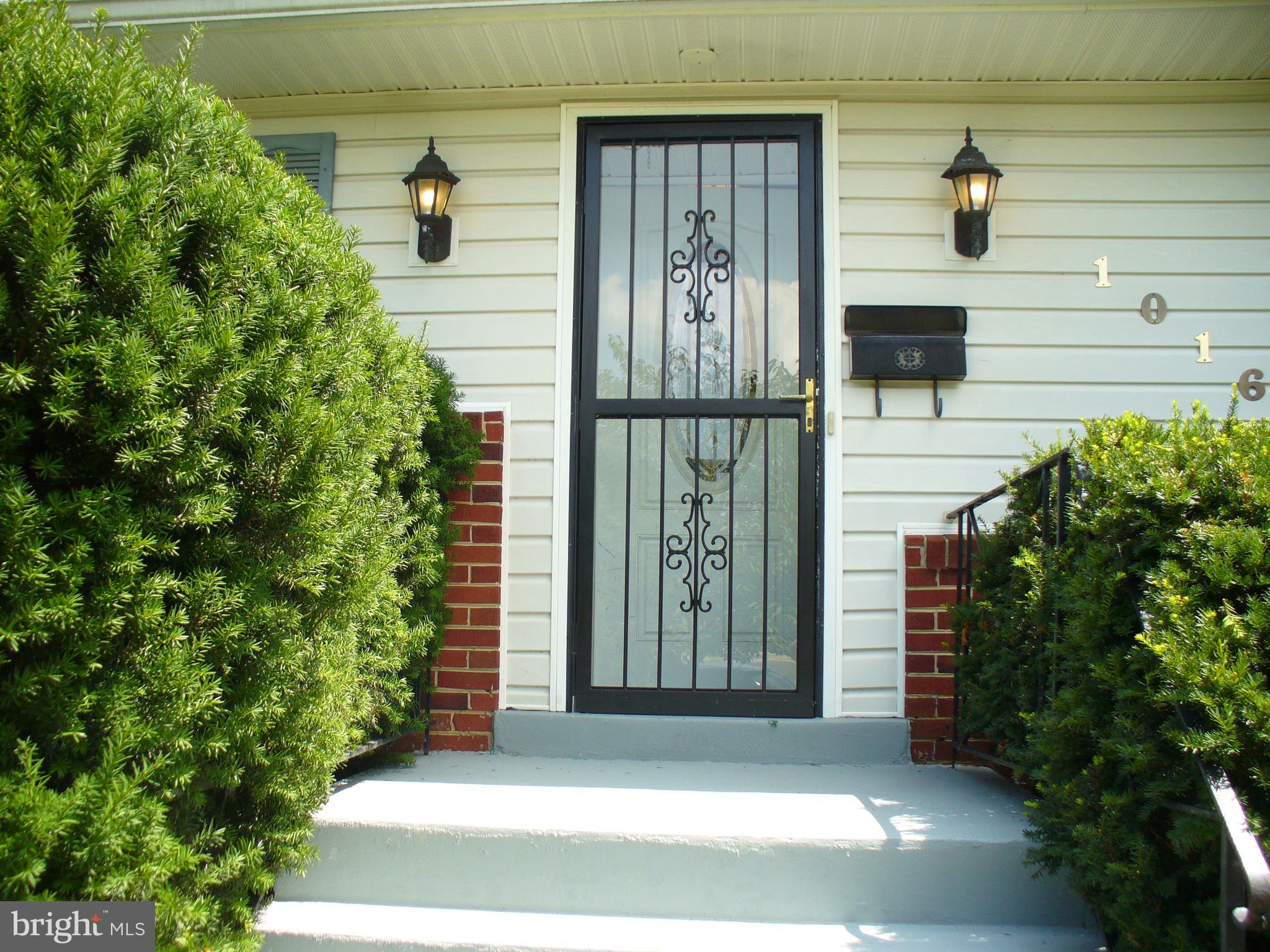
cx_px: 635
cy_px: 476
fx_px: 1357
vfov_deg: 38.7
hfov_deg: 50.1
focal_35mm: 37
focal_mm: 6.1
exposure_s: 1/320
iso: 80
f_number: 2.8
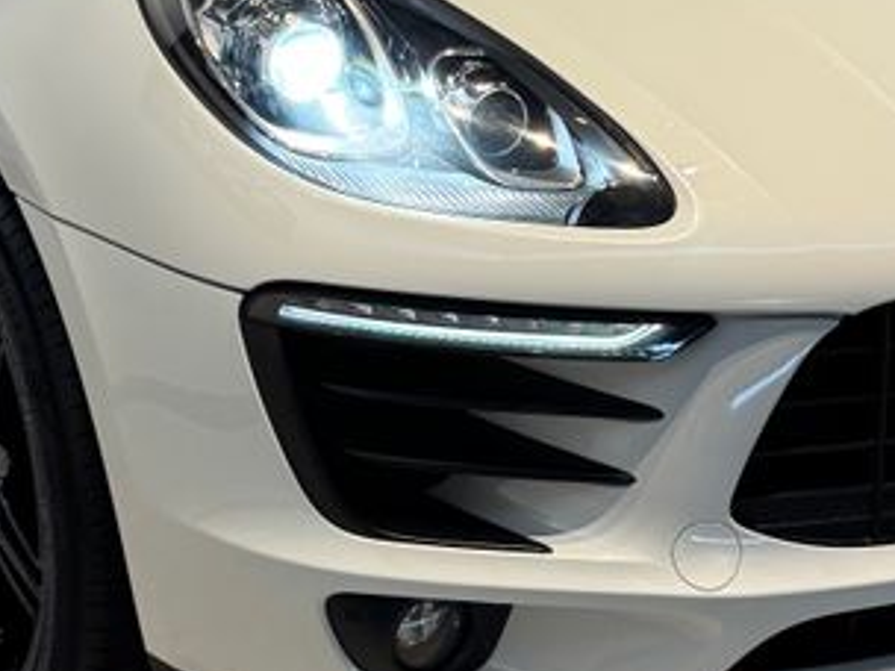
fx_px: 1655
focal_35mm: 64
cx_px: 500
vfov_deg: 22.7
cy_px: 150
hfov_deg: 30.2
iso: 125
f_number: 1.78
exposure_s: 1/60
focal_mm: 6.76
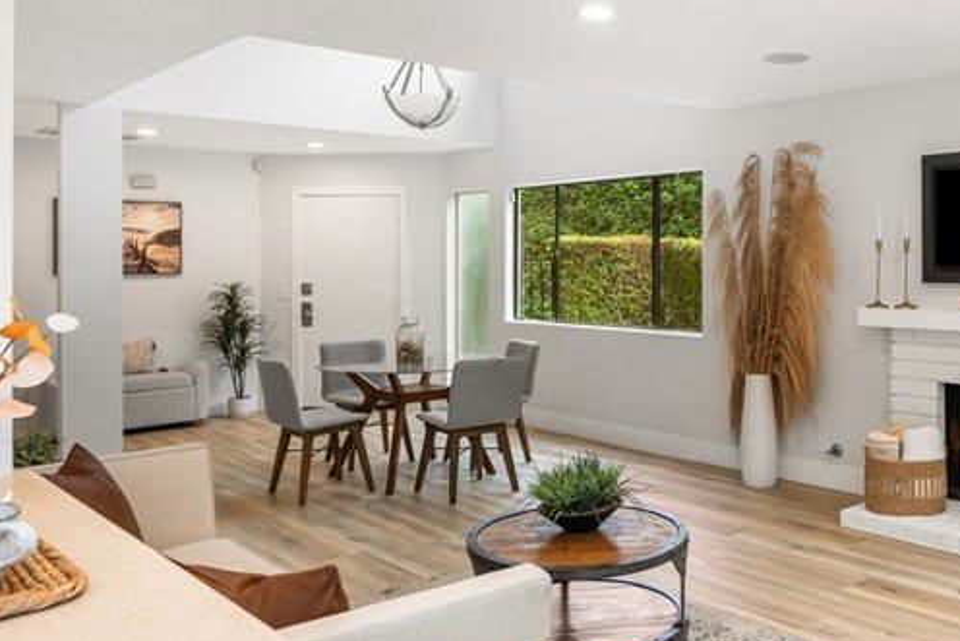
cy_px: 273
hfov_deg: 54.1
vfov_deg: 39.9
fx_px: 880
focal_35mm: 33
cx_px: 741
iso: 125
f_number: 6.3
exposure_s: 1/10
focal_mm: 16
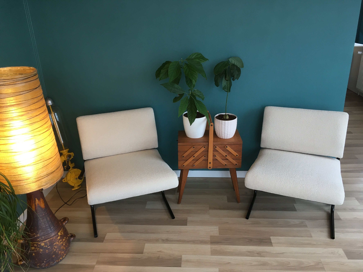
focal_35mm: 29
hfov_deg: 61.7
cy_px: 136
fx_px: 304
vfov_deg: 48.2
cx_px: 182
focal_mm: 4.15
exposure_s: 1/33
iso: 50
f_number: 2.2
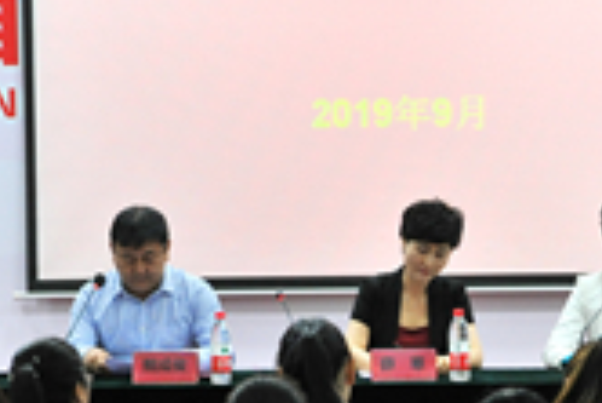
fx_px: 2895
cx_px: 355
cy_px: 283
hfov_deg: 11.9
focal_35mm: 173
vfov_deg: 7.9
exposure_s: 1/100
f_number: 4
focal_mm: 48
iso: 800
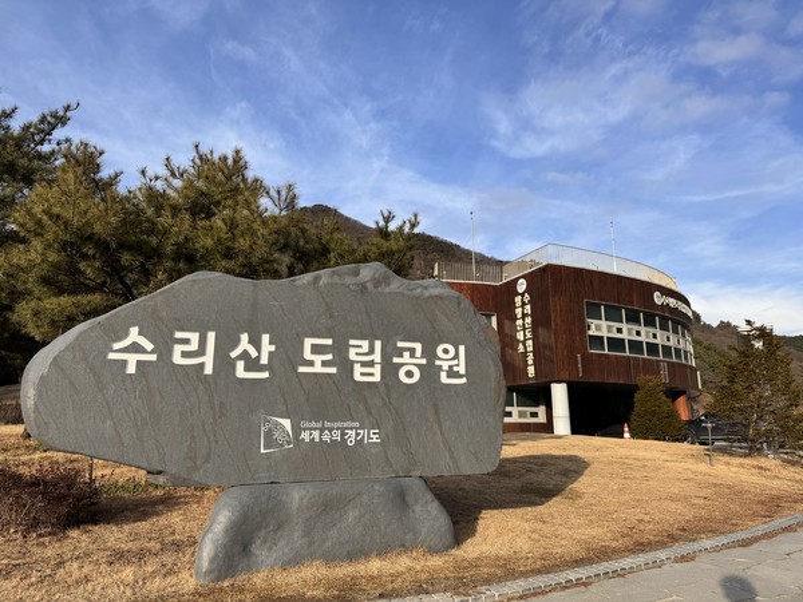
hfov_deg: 71.6
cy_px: 301
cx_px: 402
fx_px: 557
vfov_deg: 56.8
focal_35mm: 24
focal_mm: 6.86
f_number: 1.78
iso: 80
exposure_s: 1/2506
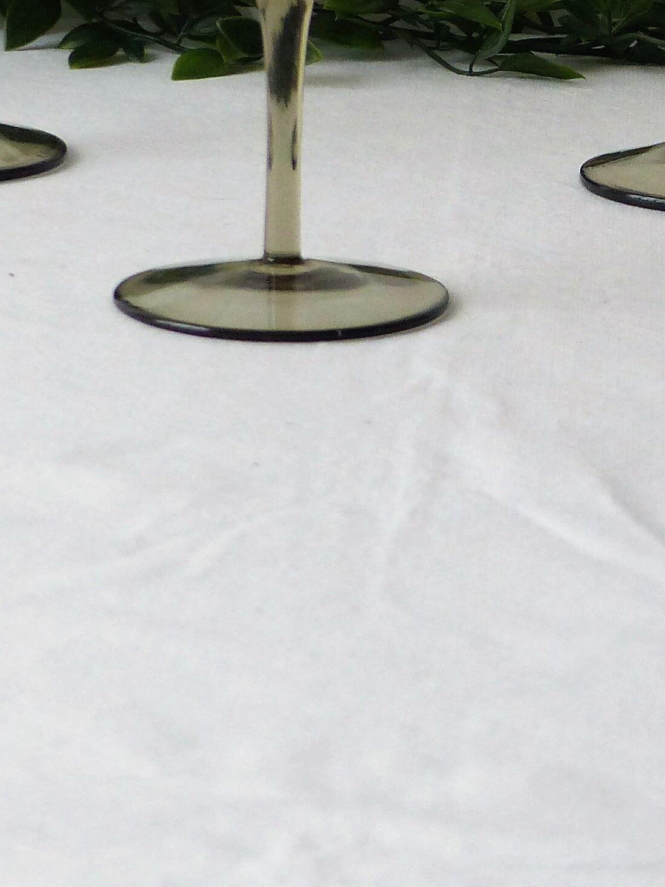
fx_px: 4715
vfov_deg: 10.7
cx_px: 739
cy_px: 206
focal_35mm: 184
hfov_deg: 8.0
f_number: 2.8
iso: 200
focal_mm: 11.4
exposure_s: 1/60
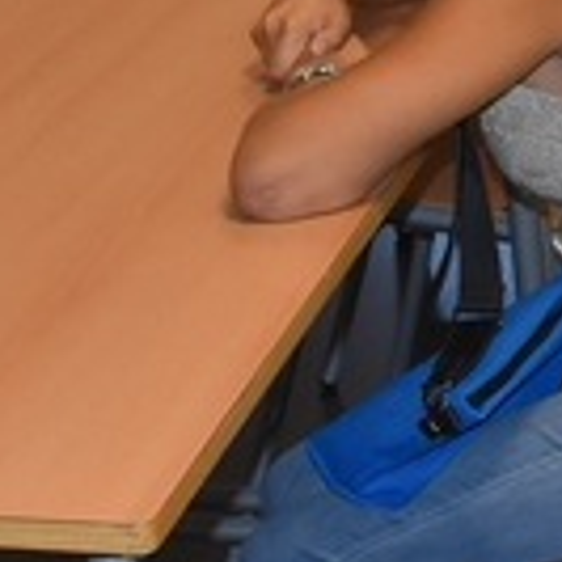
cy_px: 46
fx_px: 2847
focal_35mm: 155
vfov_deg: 11.2
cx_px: 875
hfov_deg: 10.8
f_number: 5
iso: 800
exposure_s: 1/100
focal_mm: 18
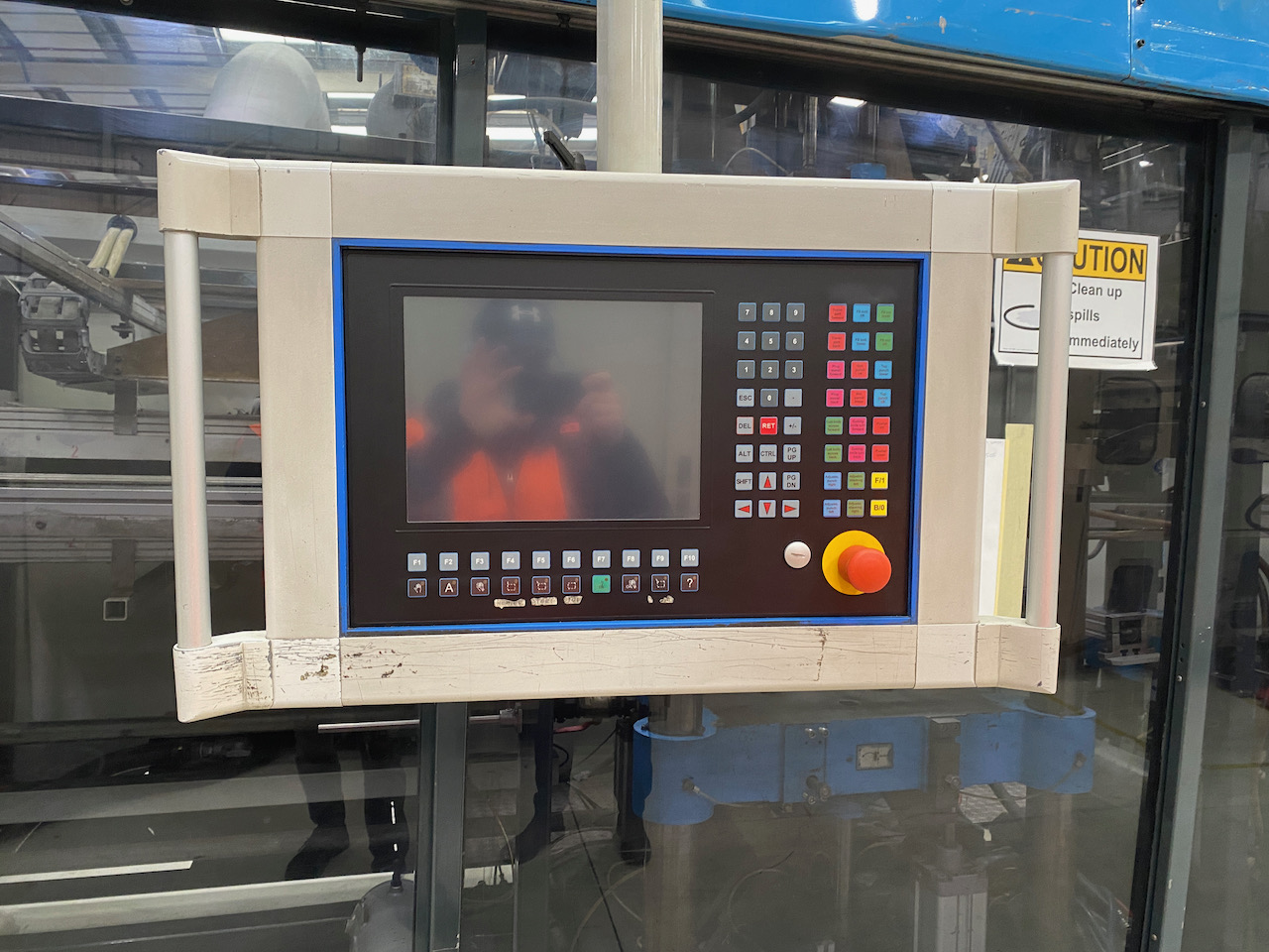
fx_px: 953
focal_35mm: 26
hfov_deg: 67.3
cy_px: 476
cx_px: 634
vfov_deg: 53.1
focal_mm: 4.25
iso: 200
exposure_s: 1/60
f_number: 1.8
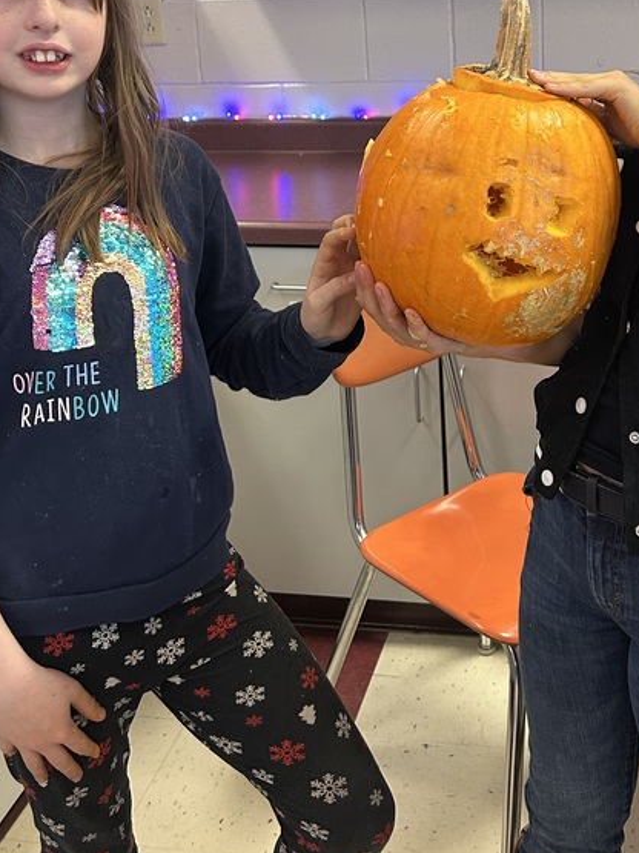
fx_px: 1182
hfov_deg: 30.0
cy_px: 178
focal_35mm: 48
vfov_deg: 38.3
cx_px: 441
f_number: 1.5
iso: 160
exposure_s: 1/60
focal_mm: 5.7
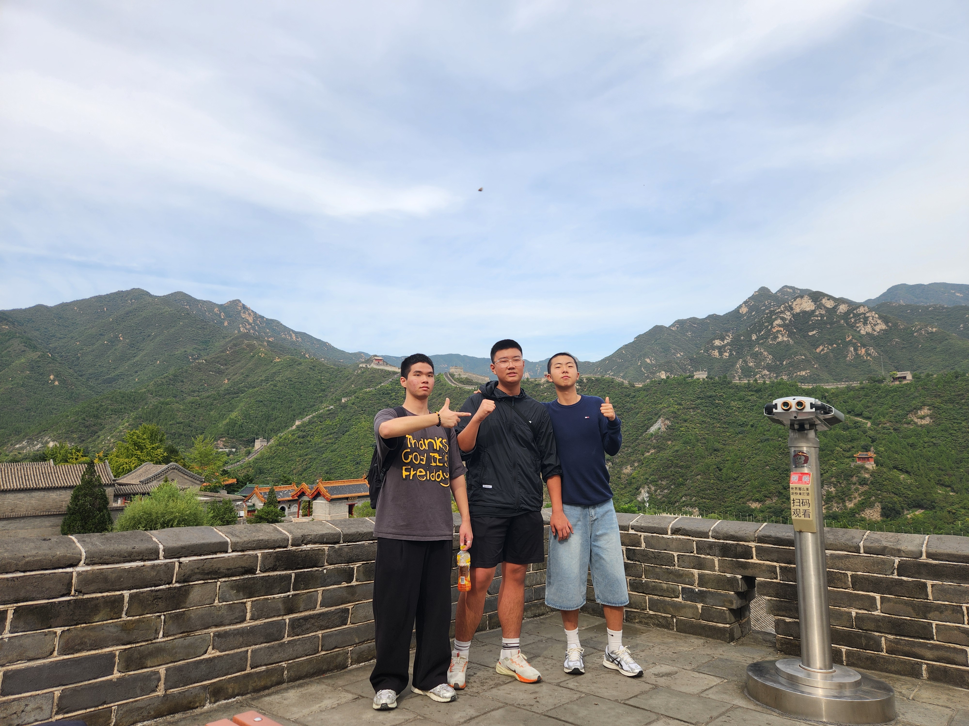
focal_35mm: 23
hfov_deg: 73.9
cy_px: 363
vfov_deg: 58.9
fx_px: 644
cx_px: 484
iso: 20
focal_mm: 5.4
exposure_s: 1/799
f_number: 1.8
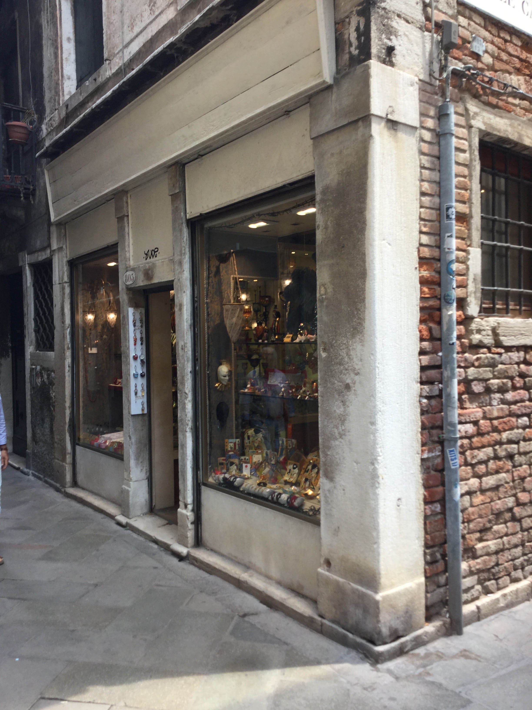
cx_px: 266
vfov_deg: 58.4
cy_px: 355
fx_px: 635
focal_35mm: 31
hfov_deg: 45.4
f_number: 2.4
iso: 25
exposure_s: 1/145
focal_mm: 3.3
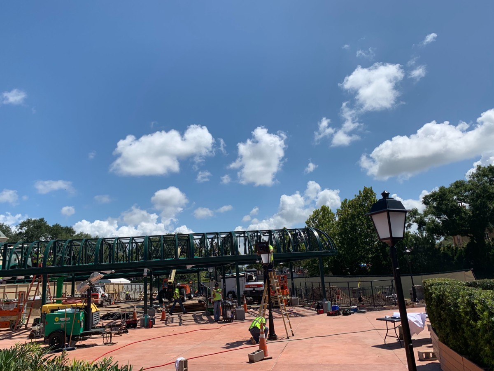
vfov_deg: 53.1
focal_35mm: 26
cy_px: 186
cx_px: 247
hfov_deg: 67.3
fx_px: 371
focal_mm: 4.25
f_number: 1.8
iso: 25
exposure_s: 1/3937
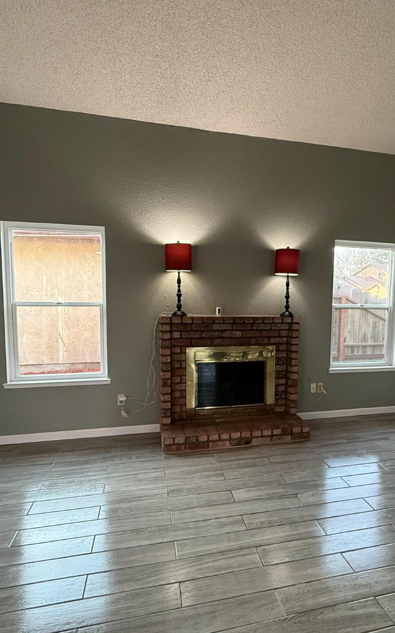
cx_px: 243
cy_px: 325
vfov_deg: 82.3
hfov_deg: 56.7
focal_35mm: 21
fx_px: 362
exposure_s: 1/120
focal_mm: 2.22
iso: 250
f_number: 2.2
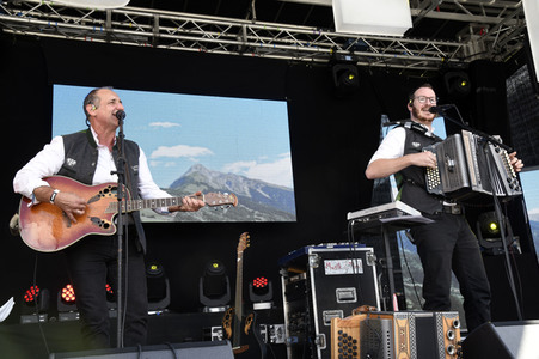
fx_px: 569
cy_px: 180
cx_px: 270
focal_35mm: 38
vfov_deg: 35.0
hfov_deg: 50.7
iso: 500
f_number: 8
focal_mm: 38
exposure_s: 1/160
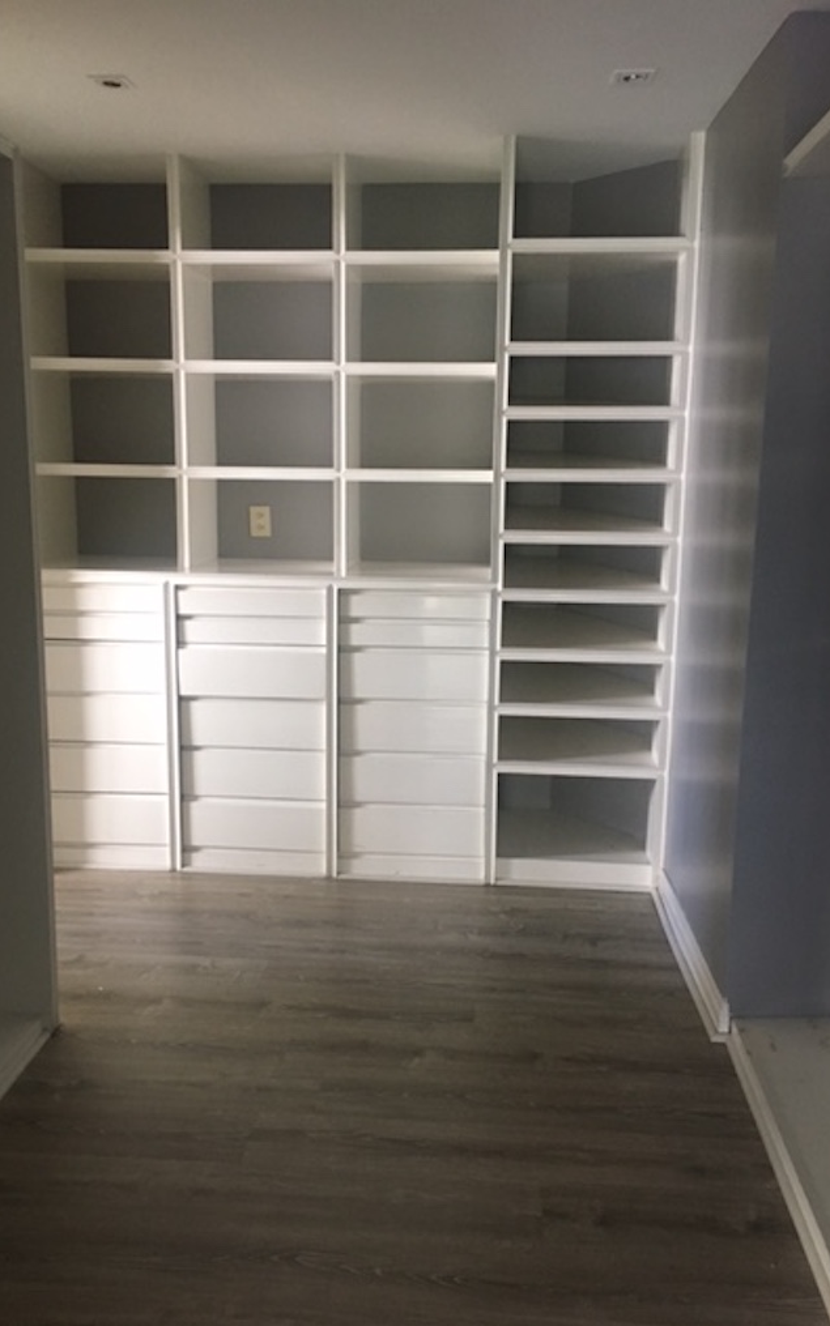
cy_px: 668
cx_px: 416
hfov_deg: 40.6
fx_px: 1121
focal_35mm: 31
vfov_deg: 61.2
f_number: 2.2
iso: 125
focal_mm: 4.15
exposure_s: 1/30
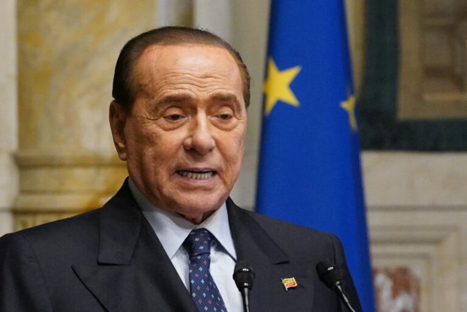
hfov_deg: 8.2
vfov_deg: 5.5
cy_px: 156
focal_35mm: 252
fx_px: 3271
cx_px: 234
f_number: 4.5
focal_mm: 168
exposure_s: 1/160
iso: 8000
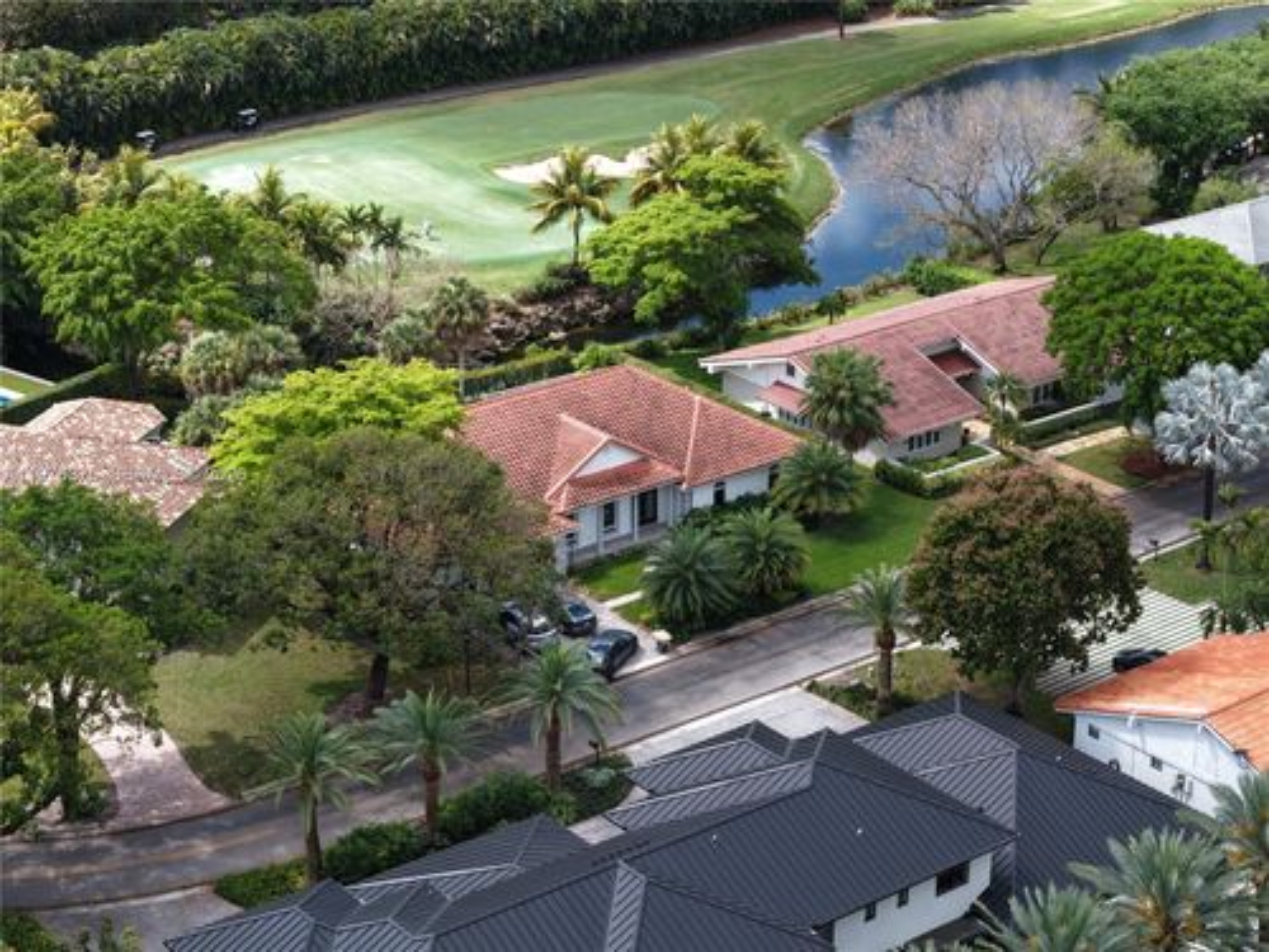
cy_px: 476
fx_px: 2566
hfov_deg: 27.8
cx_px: 634
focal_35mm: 70
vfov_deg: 21.0
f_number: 2.8
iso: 100
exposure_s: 1/640
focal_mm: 19.35
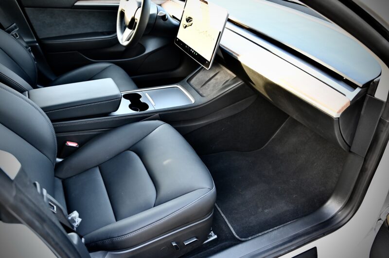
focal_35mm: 30
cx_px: 194
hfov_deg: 62.8
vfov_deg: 44.2
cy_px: 129
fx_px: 318
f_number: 4
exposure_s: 1/125
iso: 2000
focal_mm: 29.5
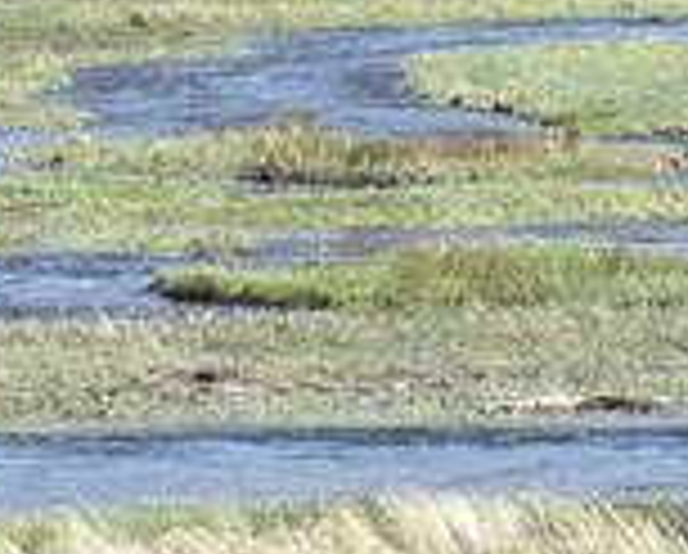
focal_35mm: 1059
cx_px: -211
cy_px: 248
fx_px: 21605
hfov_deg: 1.8
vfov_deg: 1.5
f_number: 5.6
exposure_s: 1/320
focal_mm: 135
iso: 100
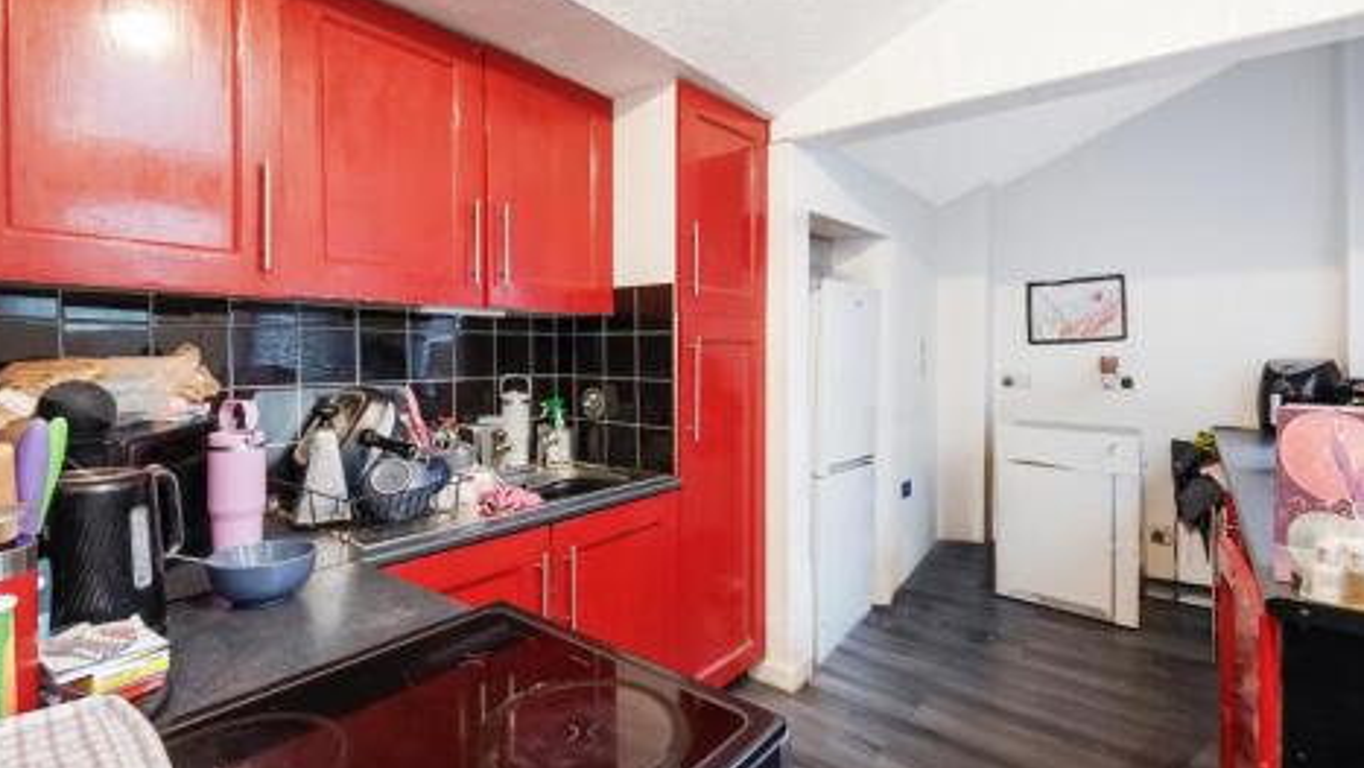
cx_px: 675
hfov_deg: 99.4
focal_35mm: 16
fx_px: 579
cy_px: 355
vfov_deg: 67.0
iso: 1000
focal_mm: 10
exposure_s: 1/8
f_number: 8
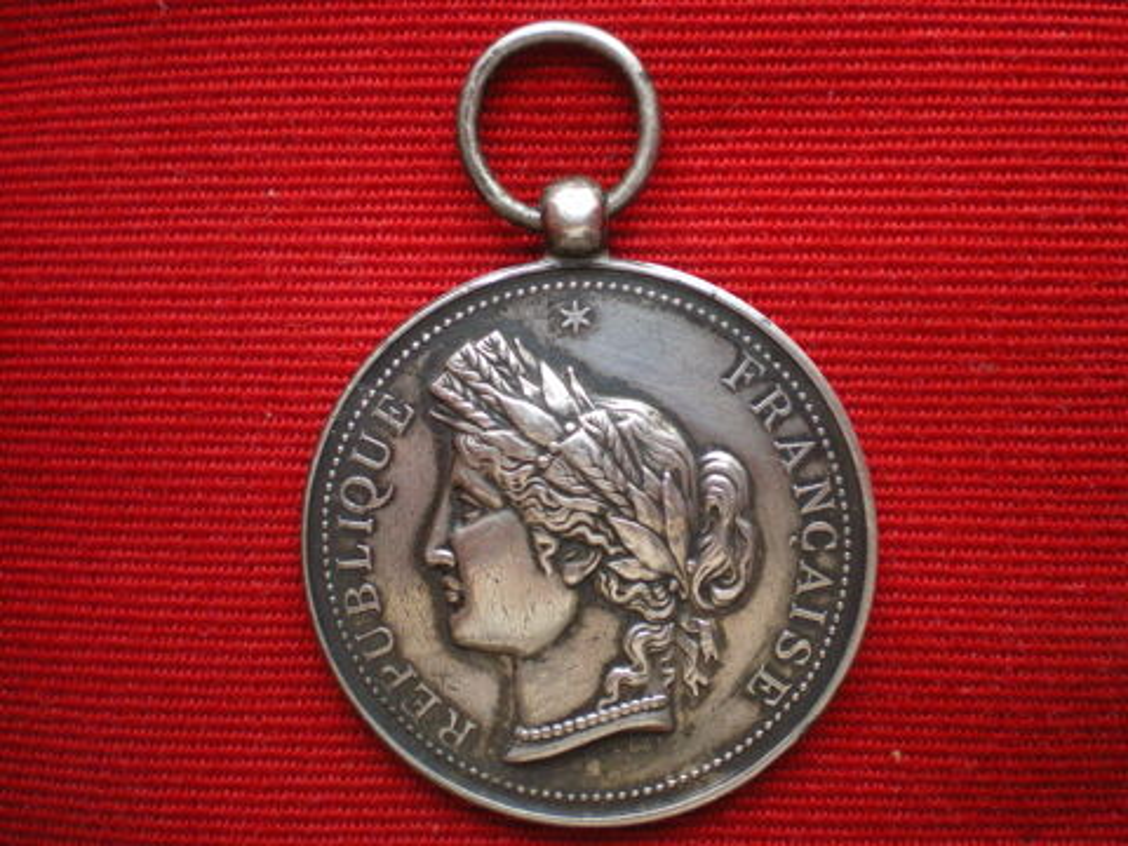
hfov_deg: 49.0
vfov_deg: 37.7
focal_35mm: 38
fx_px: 1238
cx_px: 564
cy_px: 423
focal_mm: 6.3
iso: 250
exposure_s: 1/50
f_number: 3.1
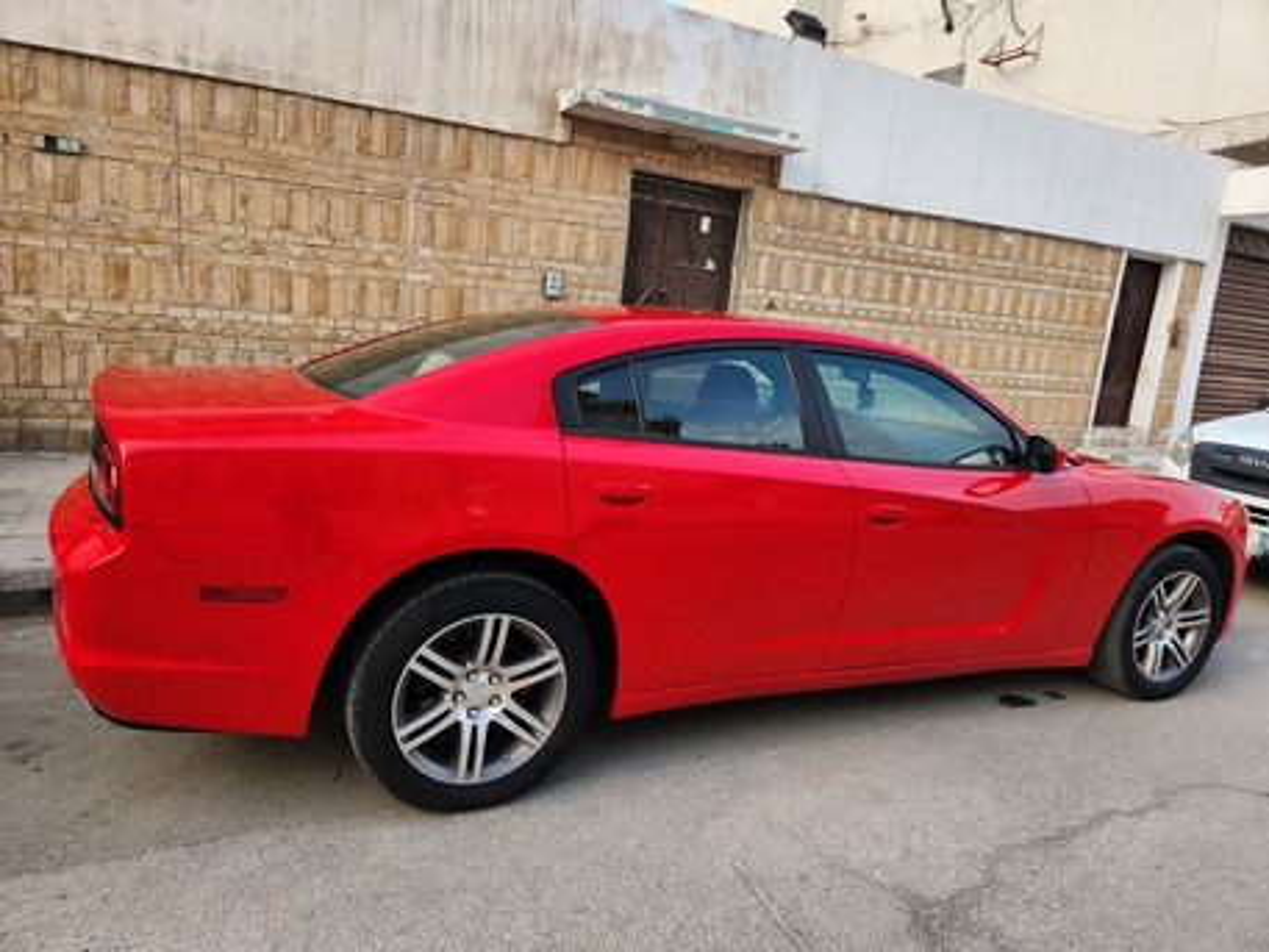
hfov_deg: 73.9
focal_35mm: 23
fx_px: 843
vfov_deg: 58.9
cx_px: 634
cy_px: 476
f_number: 1.8
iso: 20
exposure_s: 1/180
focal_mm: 5.4
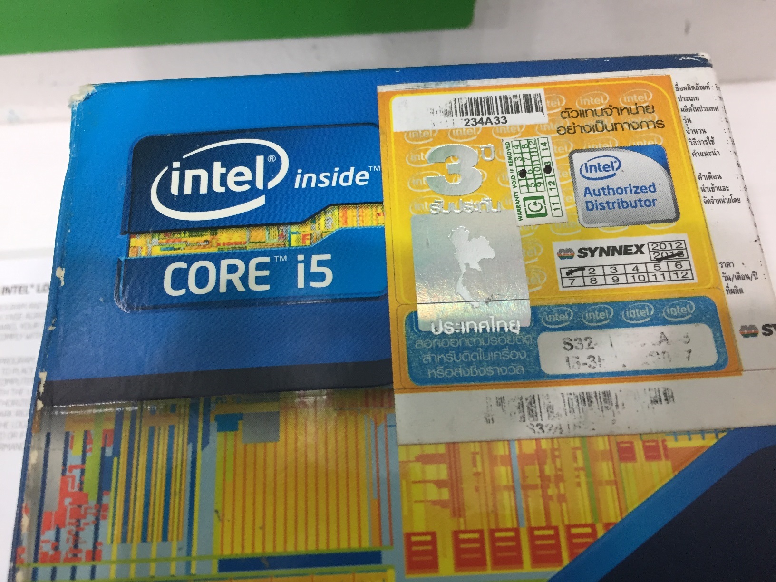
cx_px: 388
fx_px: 650
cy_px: 291
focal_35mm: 29
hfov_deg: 61.7
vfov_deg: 48.2
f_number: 2.2
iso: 125
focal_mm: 4.15
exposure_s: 1/33
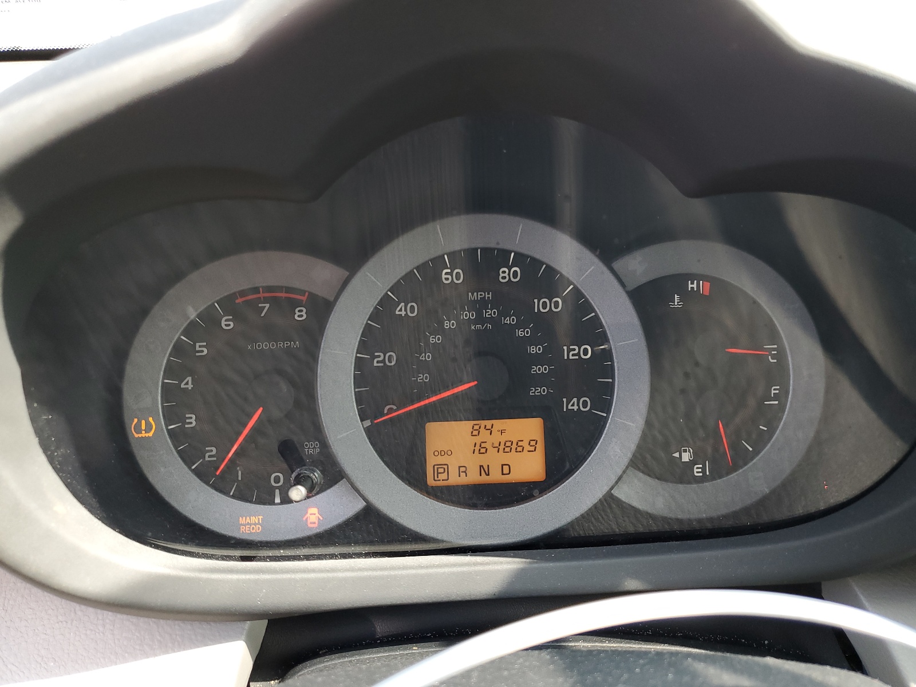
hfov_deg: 67.3
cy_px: 344
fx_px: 688
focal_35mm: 26
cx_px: 458
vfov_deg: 53.1
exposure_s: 1/120
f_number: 1.5
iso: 58
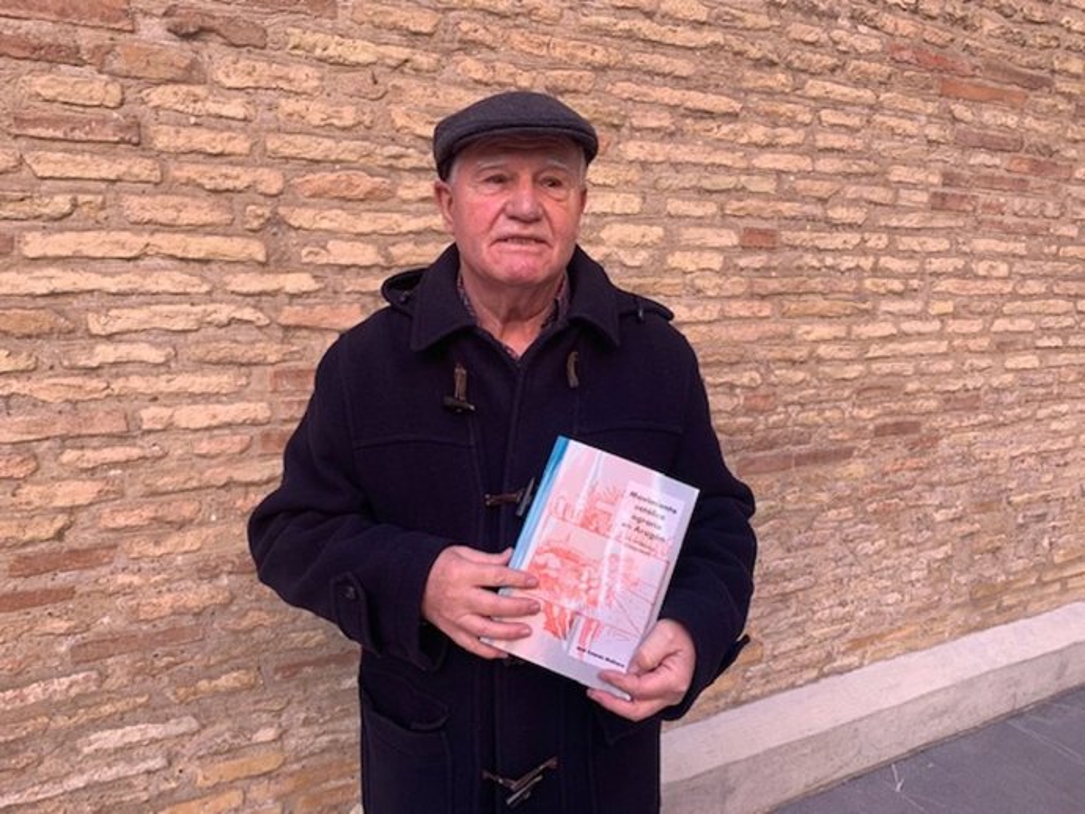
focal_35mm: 26
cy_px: 407
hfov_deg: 67.3
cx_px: 542
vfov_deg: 53.1
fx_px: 815
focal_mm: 4.25
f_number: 1.8
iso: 25
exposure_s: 1/121
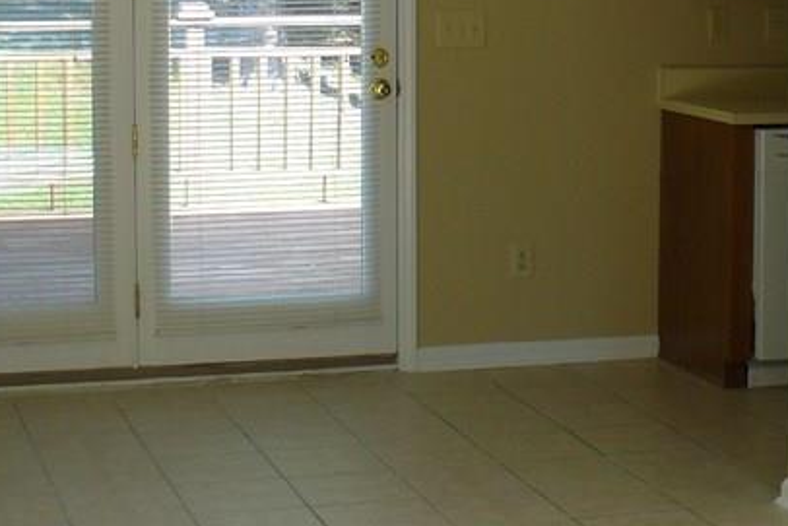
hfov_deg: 20.8
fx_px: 2124
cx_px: 629
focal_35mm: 97
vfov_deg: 14.0
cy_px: 62
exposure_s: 1/80
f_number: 2.8
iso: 80
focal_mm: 6.1
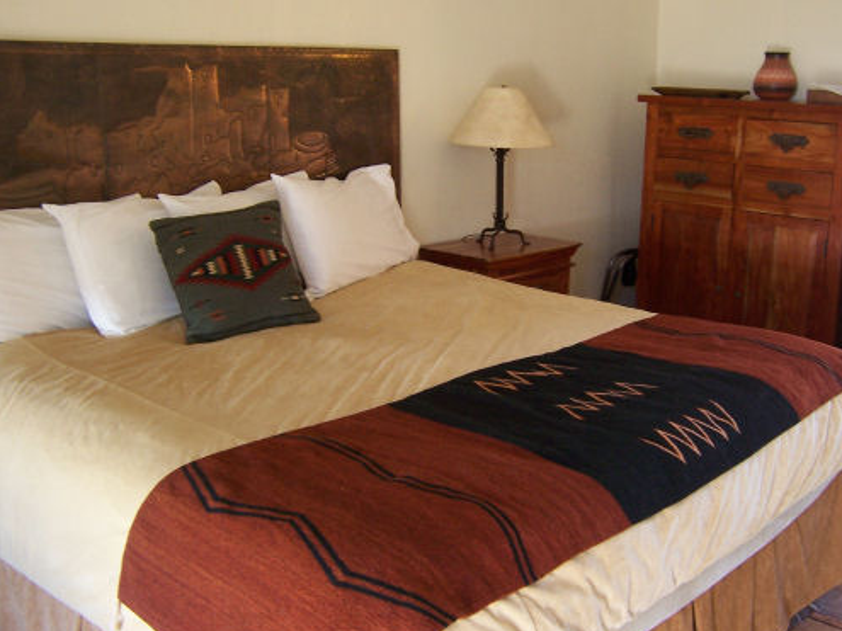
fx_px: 973
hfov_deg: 46.7
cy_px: 301
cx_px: 481
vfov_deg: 35.9
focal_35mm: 40
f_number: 3.4
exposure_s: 1/15
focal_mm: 5.5
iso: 140
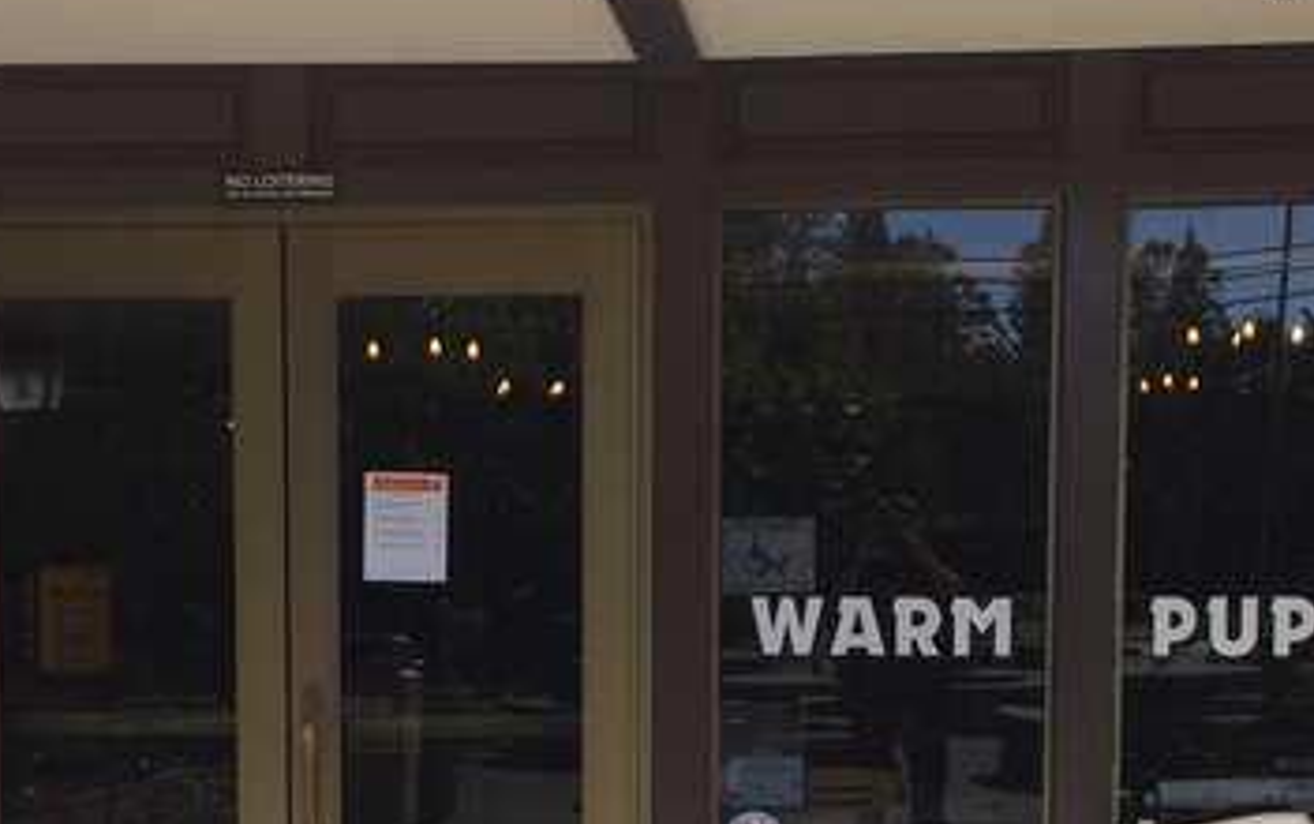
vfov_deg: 18.3
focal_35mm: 70
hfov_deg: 29.4
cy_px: 768
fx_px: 2509
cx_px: 663
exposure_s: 1/1244
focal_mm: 4.15
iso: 32
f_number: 2.2
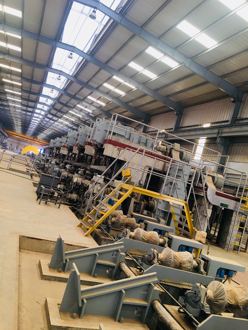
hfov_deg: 48.2
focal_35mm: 29
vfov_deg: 61.7
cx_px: 124
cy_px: 165
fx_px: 277
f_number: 2.2
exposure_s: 1/33
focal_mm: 4.15
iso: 32
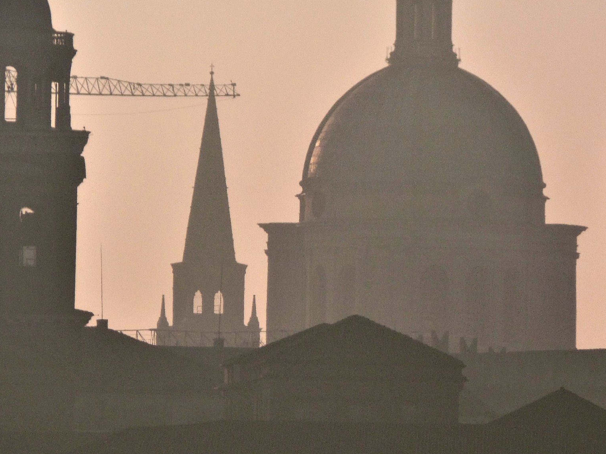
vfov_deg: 2.0
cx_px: 321
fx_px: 13321
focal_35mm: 761
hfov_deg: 2.6
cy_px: 140
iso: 100
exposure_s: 1/1000
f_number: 5.9
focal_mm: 86.1
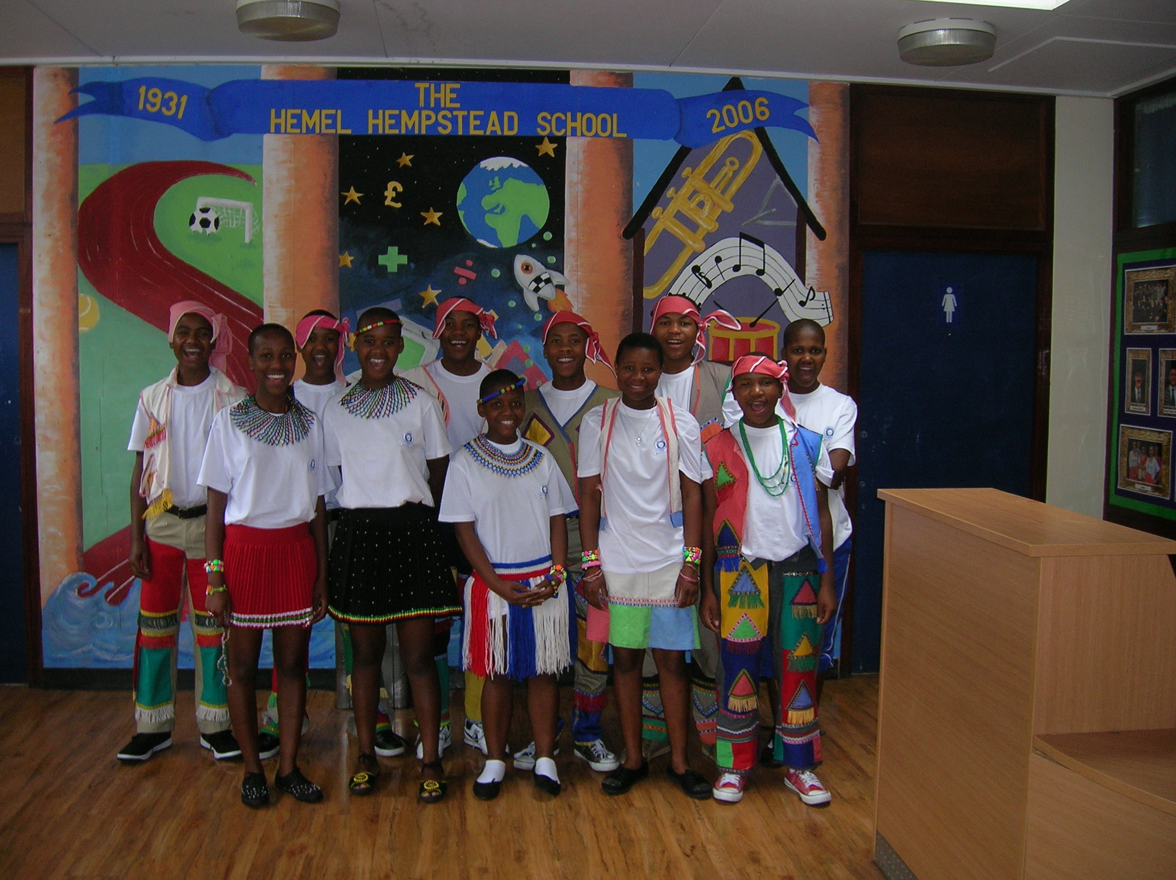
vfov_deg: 41.7
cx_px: 588
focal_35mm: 34
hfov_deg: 54.0
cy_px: 440
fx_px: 1154
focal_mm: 5.7
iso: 67
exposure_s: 1/60.1
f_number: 2.9
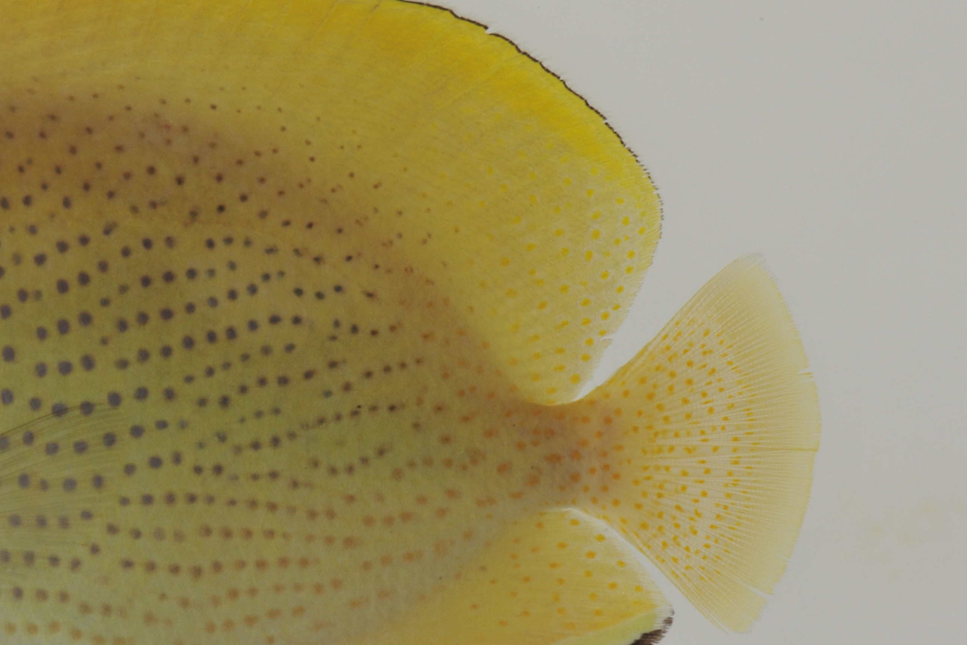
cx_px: 231
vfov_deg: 5.2
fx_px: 7033
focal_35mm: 262
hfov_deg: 7.9
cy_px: 410
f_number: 36
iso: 200
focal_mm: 105
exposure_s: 1/60
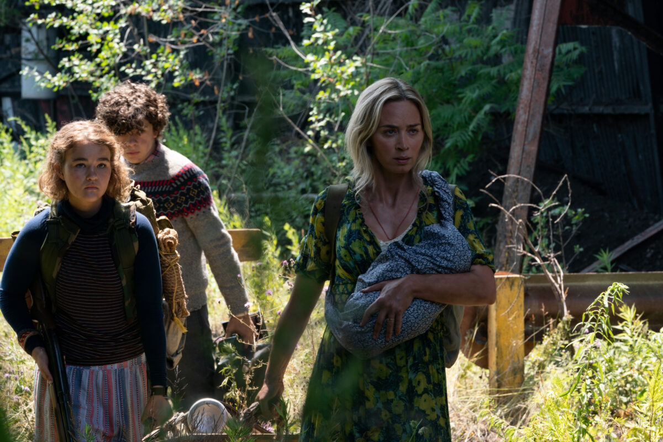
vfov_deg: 10.0
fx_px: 2523
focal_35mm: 137
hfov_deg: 15.0
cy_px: 221
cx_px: 332
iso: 500
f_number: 13
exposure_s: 1/160
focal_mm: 137
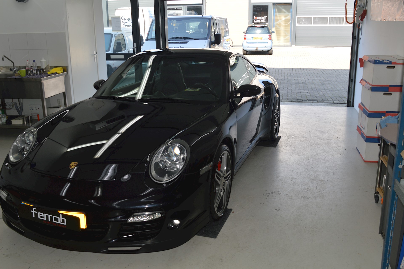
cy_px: 134
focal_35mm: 36
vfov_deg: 36.8
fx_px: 404
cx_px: 202
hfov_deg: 53.2
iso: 140
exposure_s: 1/60
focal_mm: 24
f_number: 8
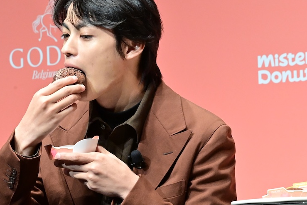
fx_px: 3983
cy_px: 90
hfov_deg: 4.4
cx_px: 104
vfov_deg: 2.9
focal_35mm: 467
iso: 6400
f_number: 11
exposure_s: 1/200
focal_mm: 230
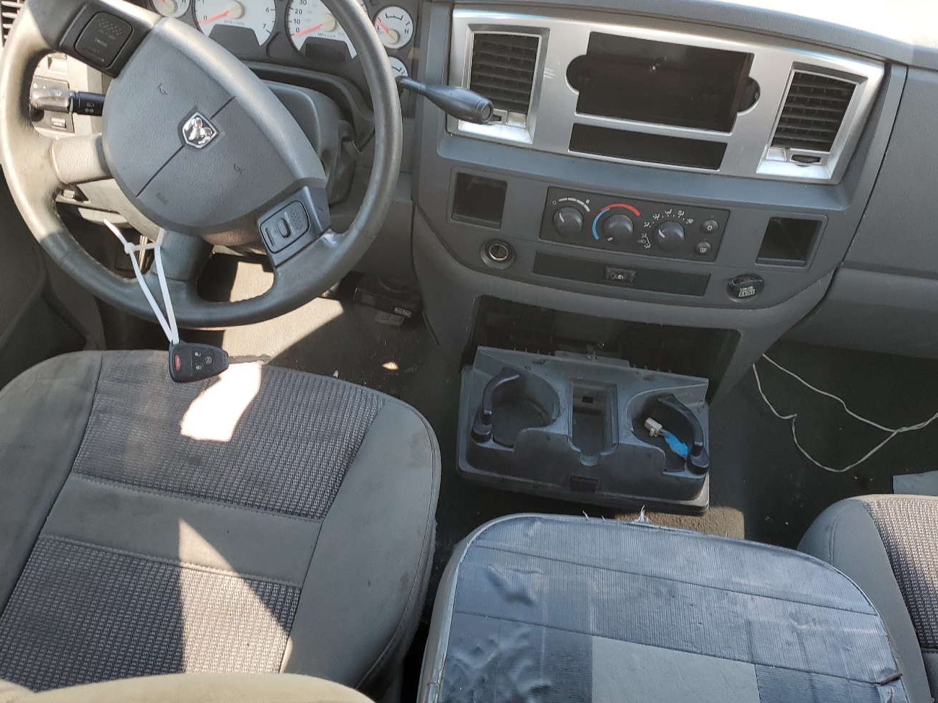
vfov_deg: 44.1
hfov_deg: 56.8
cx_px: 482
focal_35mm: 32
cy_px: 332
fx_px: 867
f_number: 1.5
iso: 50
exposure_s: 1/132
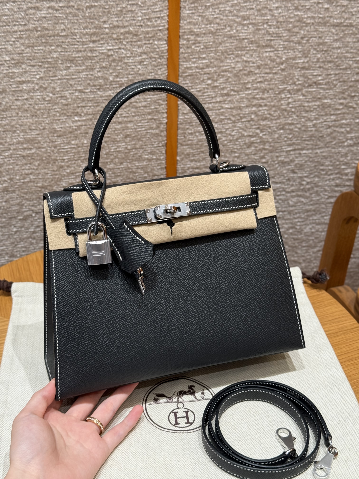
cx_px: 180
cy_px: 240
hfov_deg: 30.3
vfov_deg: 39.7
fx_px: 664
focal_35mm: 48
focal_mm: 6.76
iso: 50
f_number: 1.78
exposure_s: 1/50
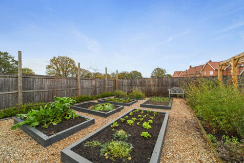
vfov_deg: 81.2
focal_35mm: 14
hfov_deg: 104.3
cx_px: 122
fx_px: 95
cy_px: 82
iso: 500
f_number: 8
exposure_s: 1/160
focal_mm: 14
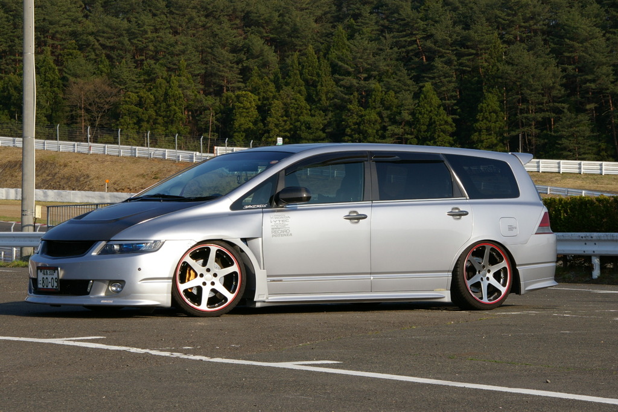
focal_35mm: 117
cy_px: 206
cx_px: 309
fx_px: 2008
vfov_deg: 11.7
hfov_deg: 17.5
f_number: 16
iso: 200
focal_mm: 78
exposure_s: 1/125
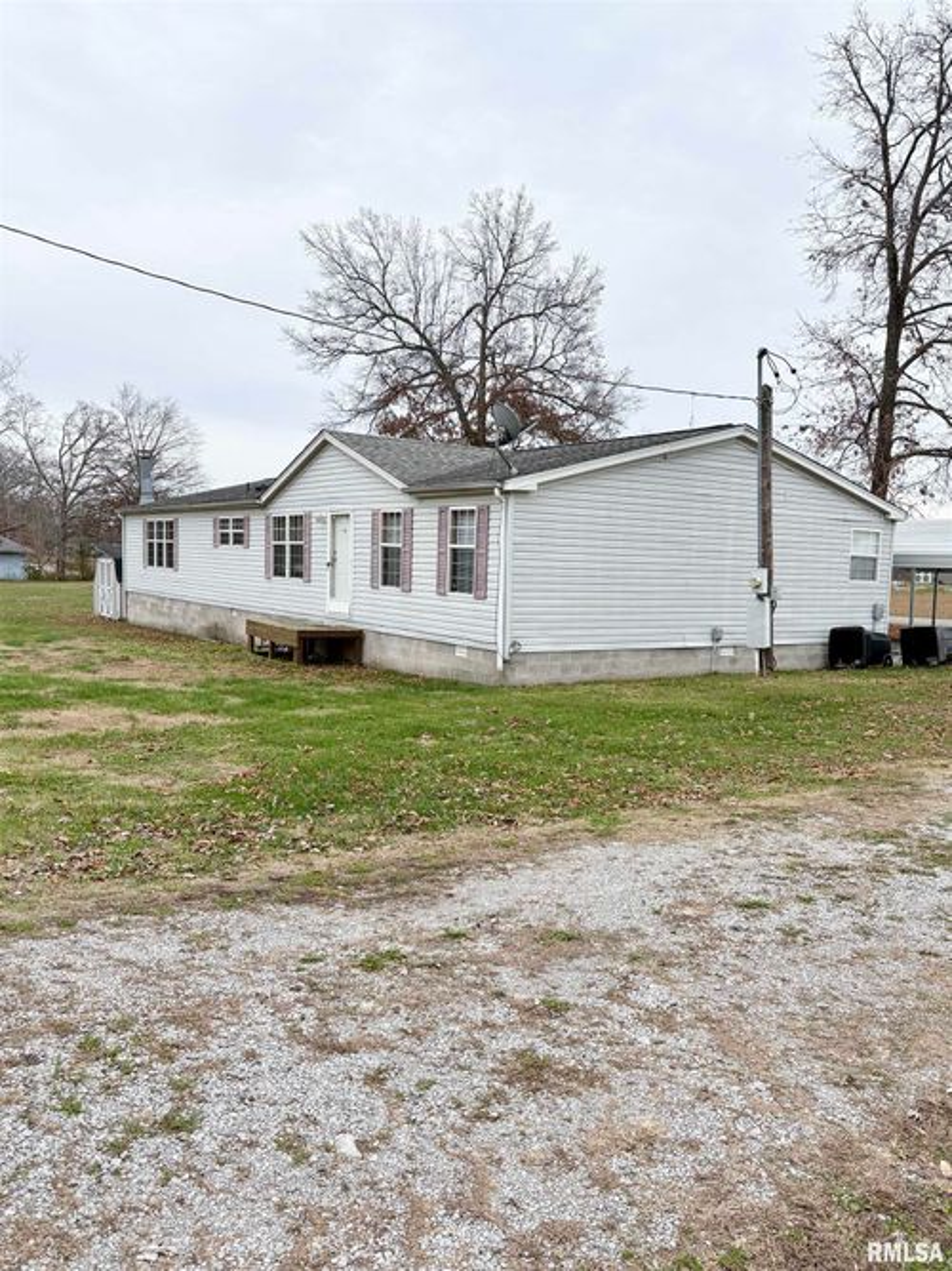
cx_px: 476
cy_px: 636
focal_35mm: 26
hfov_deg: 53.0
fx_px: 954
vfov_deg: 67.3
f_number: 1.6
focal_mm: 5.96
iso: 50
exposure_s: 1/1016
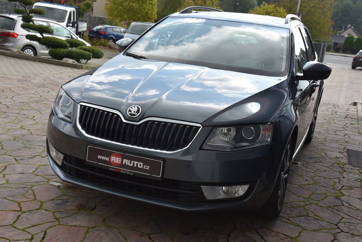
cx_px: 181
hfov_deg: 41.1
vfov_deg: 28.1
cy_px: 121
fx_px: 483
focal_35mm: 48
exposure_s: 1/320
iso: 500
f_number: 8
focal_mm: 48
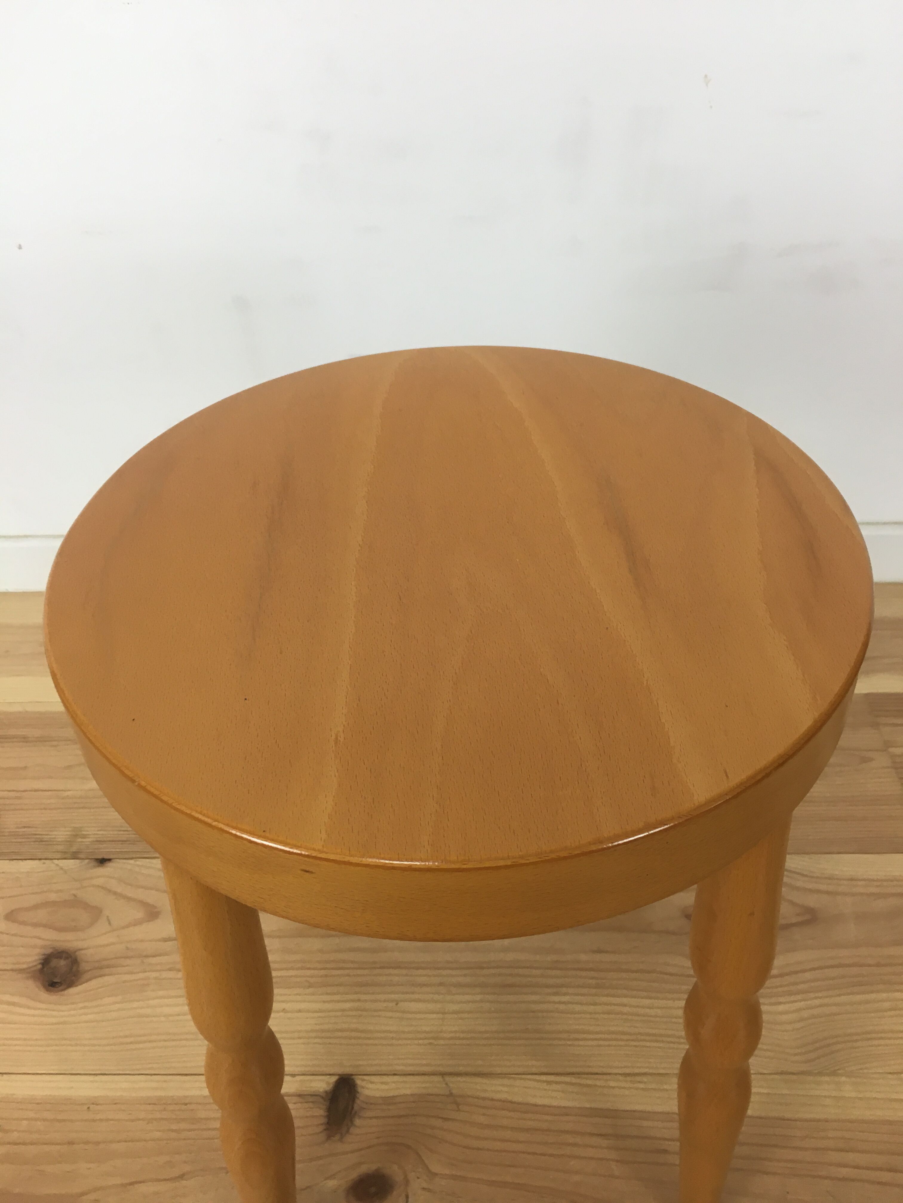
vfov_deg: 61.7
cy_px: 602
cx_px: 452
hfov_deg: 48.2
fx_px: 1009
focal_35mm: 29
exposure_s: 1/33
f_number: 2.2
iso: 32
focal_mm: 4.15
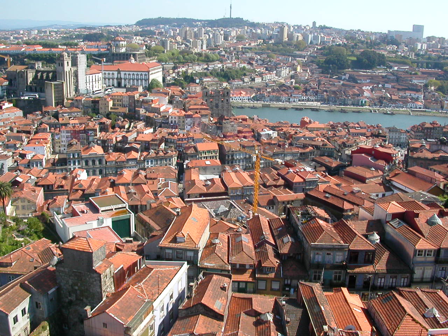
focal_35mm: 37
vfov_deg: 38.7
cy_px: 168
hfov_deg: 50.1
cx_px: 224
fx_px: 479
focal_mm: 5.6
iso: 100
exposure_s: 1/371
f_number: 4.5
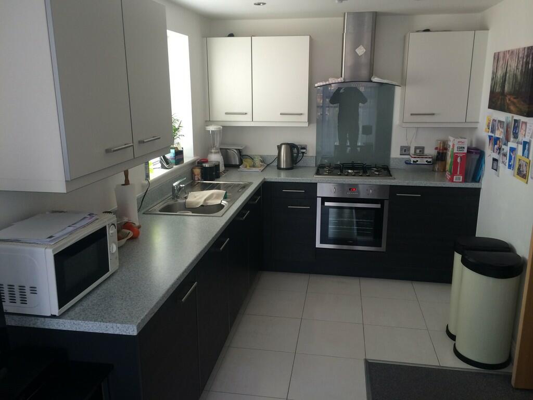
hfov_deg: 60.0
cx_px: 266
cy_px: 200
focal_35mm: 30
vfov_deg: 46.8
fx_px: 462
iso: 40
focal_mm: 4.12
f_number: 2.2
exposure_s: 1/40
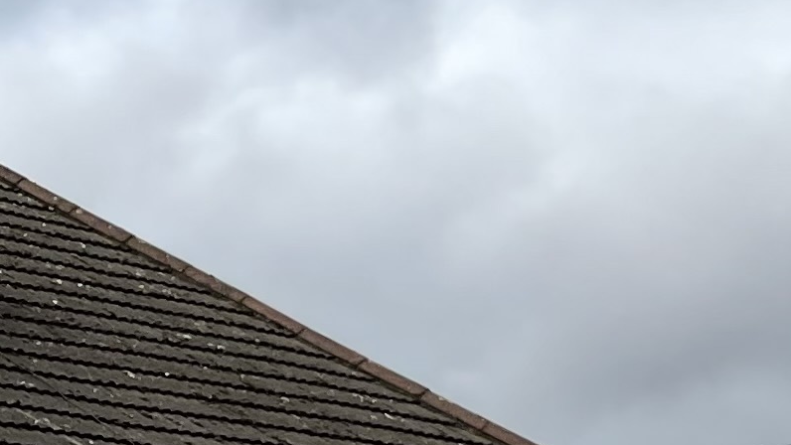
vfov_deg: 7.4
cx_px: -940
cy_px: 777
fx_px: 3356
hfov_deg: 11.6
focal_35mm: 160
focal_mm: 3
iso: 16
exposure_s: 1/1035
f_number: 1.8
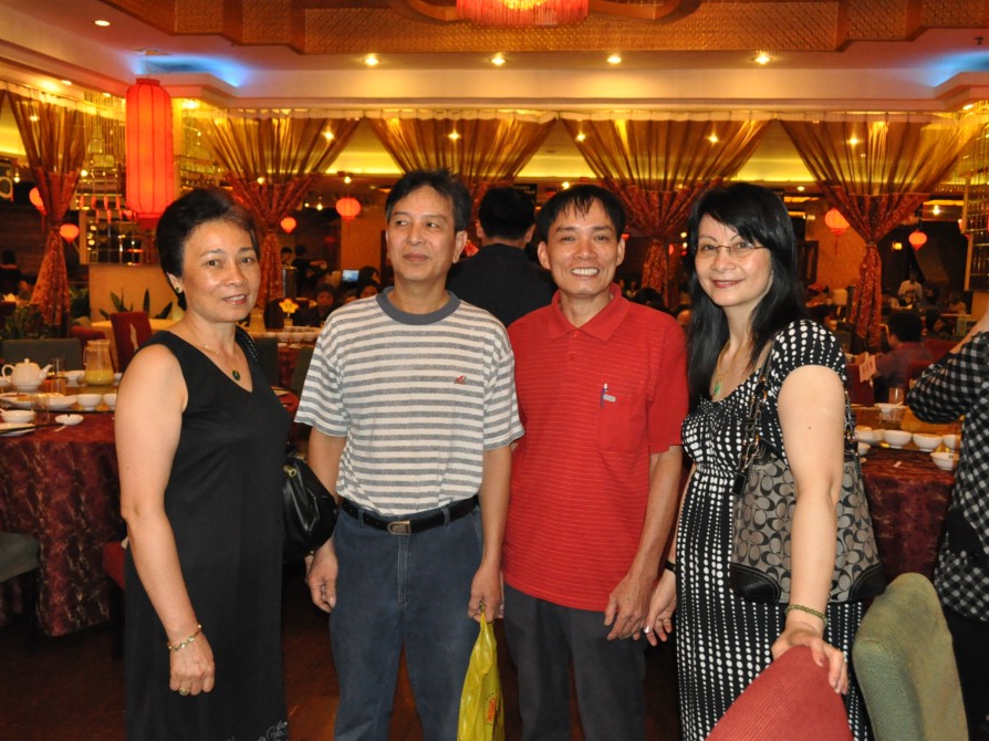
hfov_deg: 55.3
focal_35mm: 33
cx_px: 455
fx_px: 943
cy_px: 373
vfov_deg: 42.9
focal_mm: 20
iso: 3200
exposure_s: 1/100
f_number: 5.6
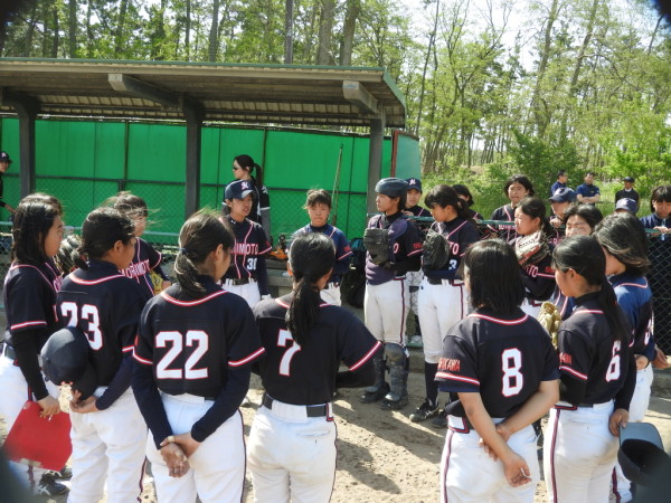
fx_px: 678
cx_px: 336
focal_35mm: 35
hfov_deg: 52.6
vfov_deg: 40.7
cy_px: 252
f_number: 3.8
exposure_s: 1/320
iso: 100
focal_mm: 6.3
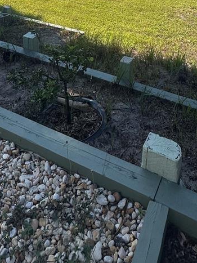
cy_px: -28
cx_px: 113
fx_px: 273
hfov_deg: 39.6
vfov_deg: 40.9
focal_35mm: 36
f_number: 2.2
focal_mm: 2.22
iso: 50
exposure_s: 1/2020
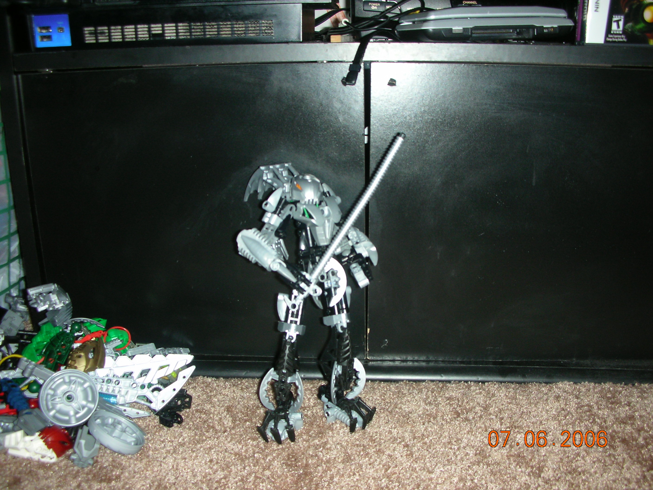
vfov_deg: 40.7
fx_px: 660
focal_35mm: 35
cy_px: 245
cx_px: 326
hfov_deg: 52.6
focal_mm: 5.8
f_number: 3
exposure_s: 1/60.1
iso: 50
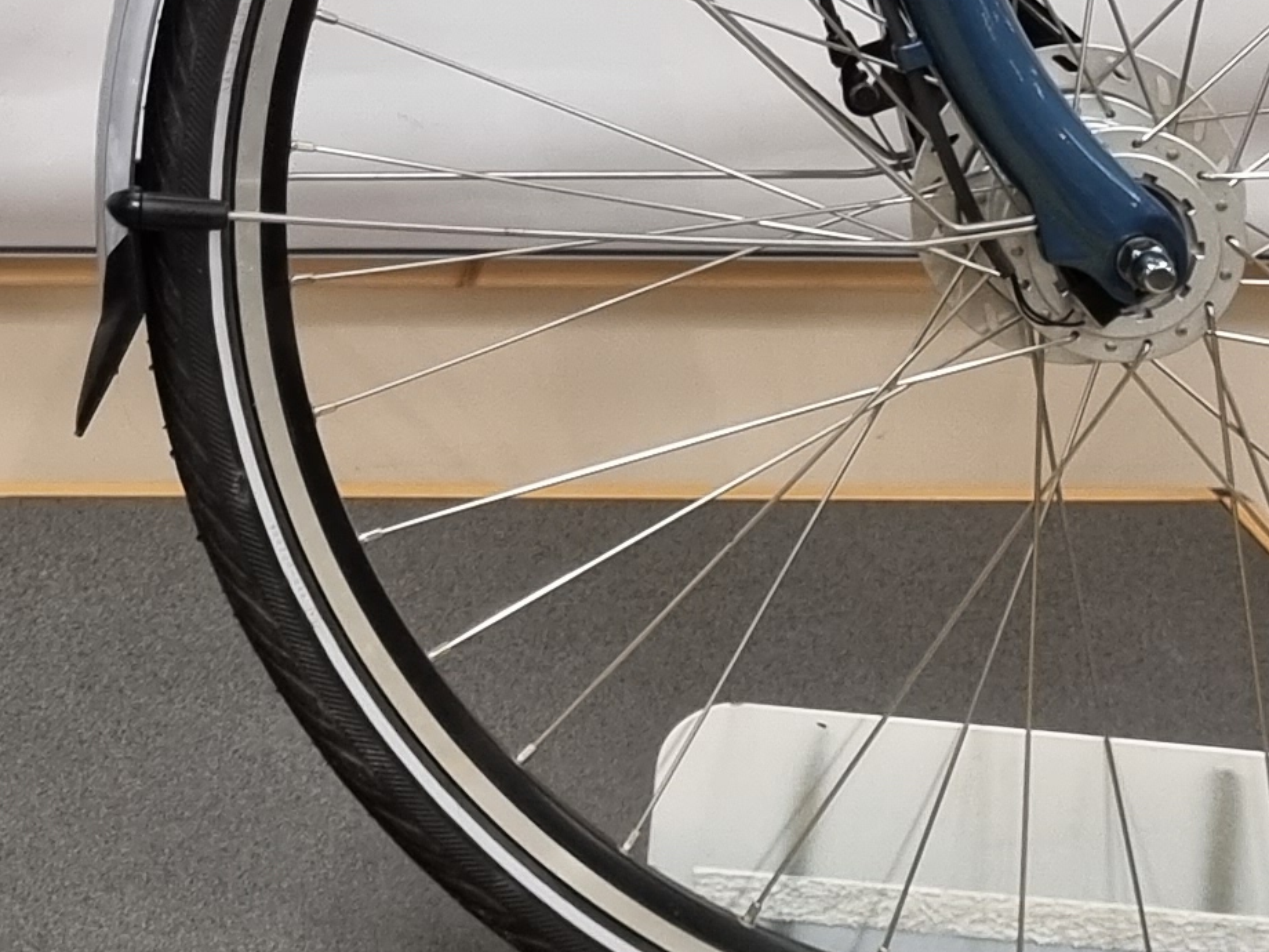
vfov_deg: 12.4
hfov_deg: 16.4
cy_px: -473
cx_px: -354
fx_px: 4179
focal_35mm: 114
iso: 250
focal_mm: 5.4
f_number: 1.8
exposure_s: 1/50
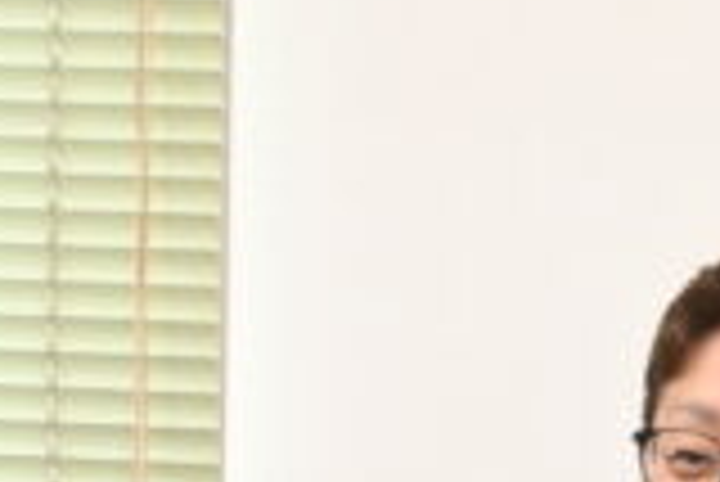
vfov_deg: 11.4
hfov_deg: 16.9
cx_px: 742
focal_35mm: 118
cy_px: 577
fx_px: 2360
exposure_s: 1/160
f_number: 4
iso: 2000
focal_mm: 21
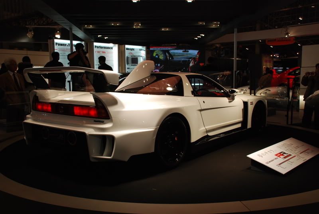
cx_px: 160
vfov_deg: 37.0
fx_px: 320
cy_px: 107
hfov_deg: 53.0
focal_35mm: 36
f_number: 8
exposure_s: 1/60
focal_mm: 24
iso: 400
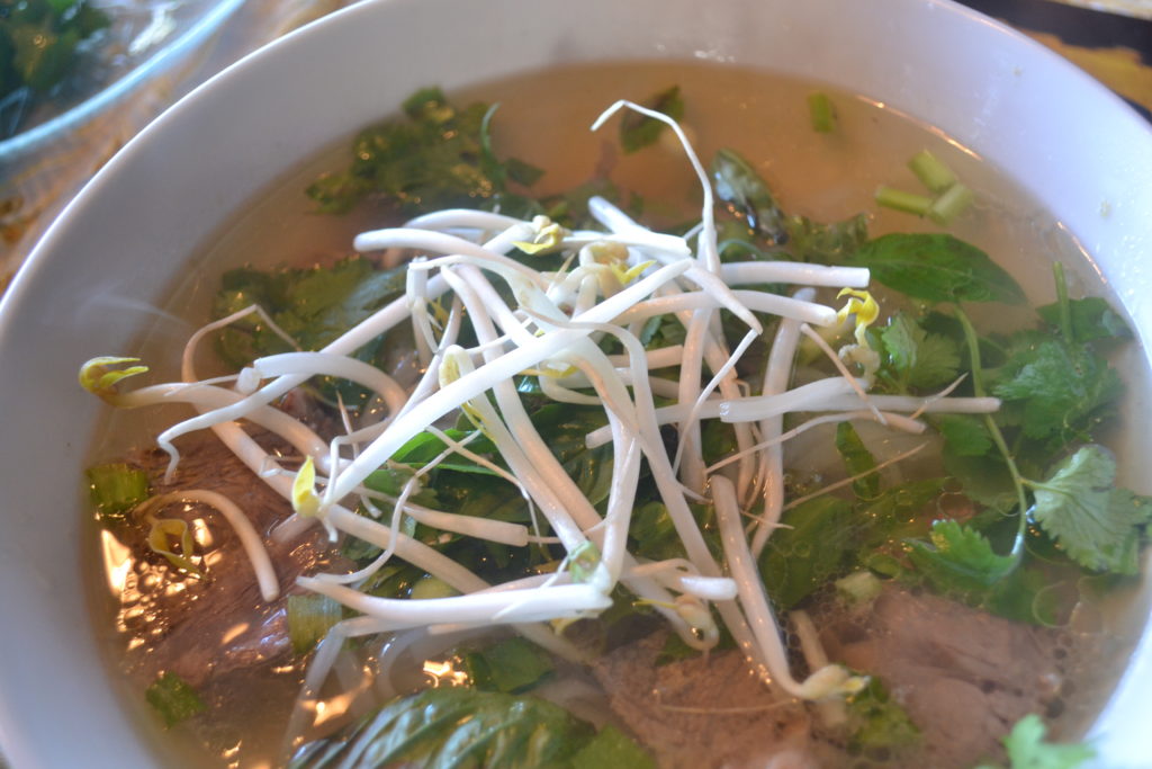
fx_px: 1248
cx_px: 576
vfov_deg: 34.2
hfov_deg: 49.5
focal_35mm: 39
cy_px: 384
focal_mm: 26
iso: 800
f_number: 4.2
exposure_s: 1/25
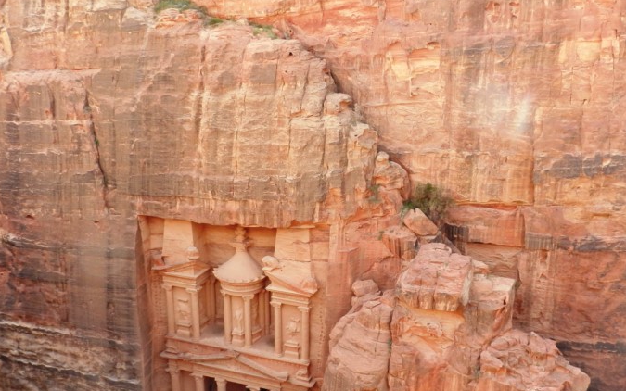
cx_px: 308
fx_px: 631
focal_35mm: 37
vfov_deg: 34.4
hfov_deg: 52.7
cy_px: 203
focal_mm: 4
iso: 160
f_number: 3.4
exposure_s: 1/200
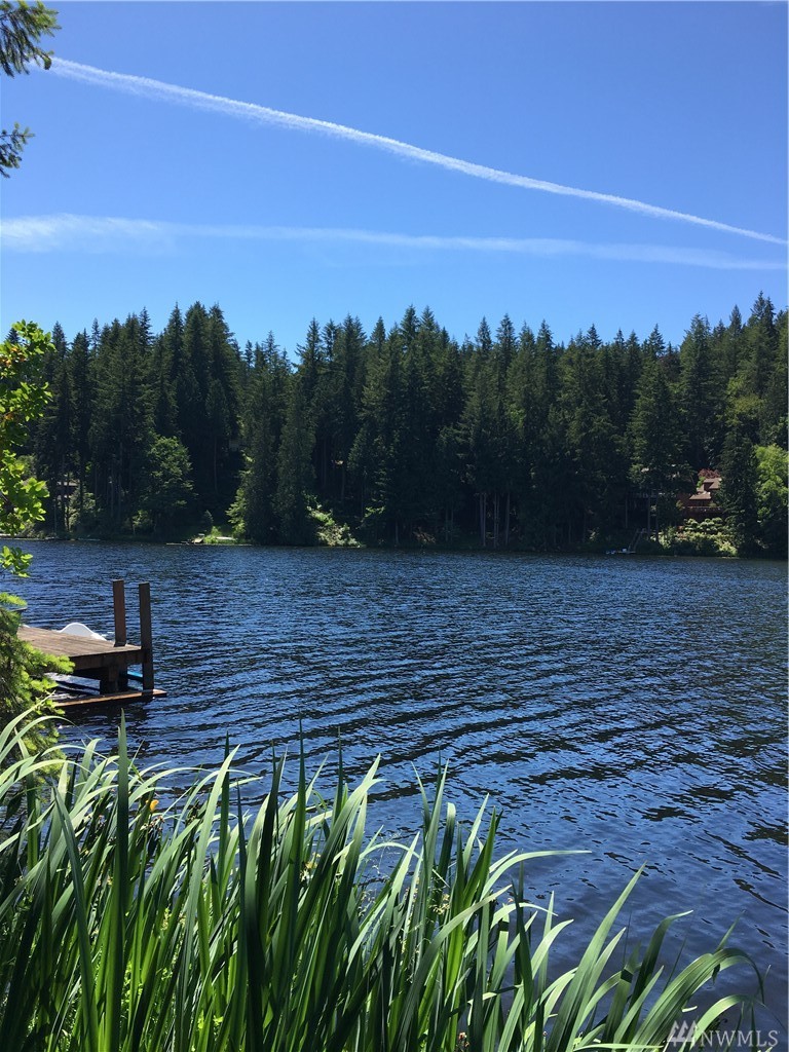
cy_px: 526
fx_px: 881
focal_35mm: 29
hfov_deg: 48.2
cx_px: 394
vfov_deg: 61.7
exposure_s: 1/732
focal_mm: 4.15
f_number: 2.2
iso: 25
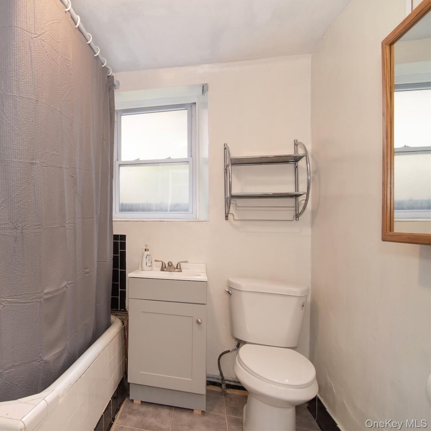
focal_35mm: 22
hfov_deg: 65.4
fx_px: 305
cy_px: 209
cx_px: 98
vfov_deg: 70.5
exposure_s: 1/30
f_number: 8
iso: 640
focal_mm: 11
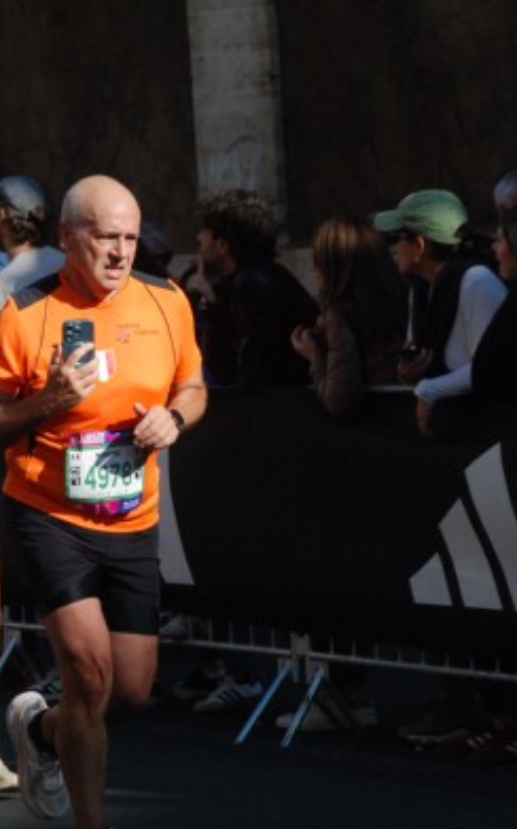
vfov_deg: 10.5
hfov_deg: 6.6
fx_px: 4509
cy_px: 439
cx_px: 96
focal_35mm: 200
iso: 1000
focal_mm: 85
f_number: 7.1
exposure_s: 1/2000
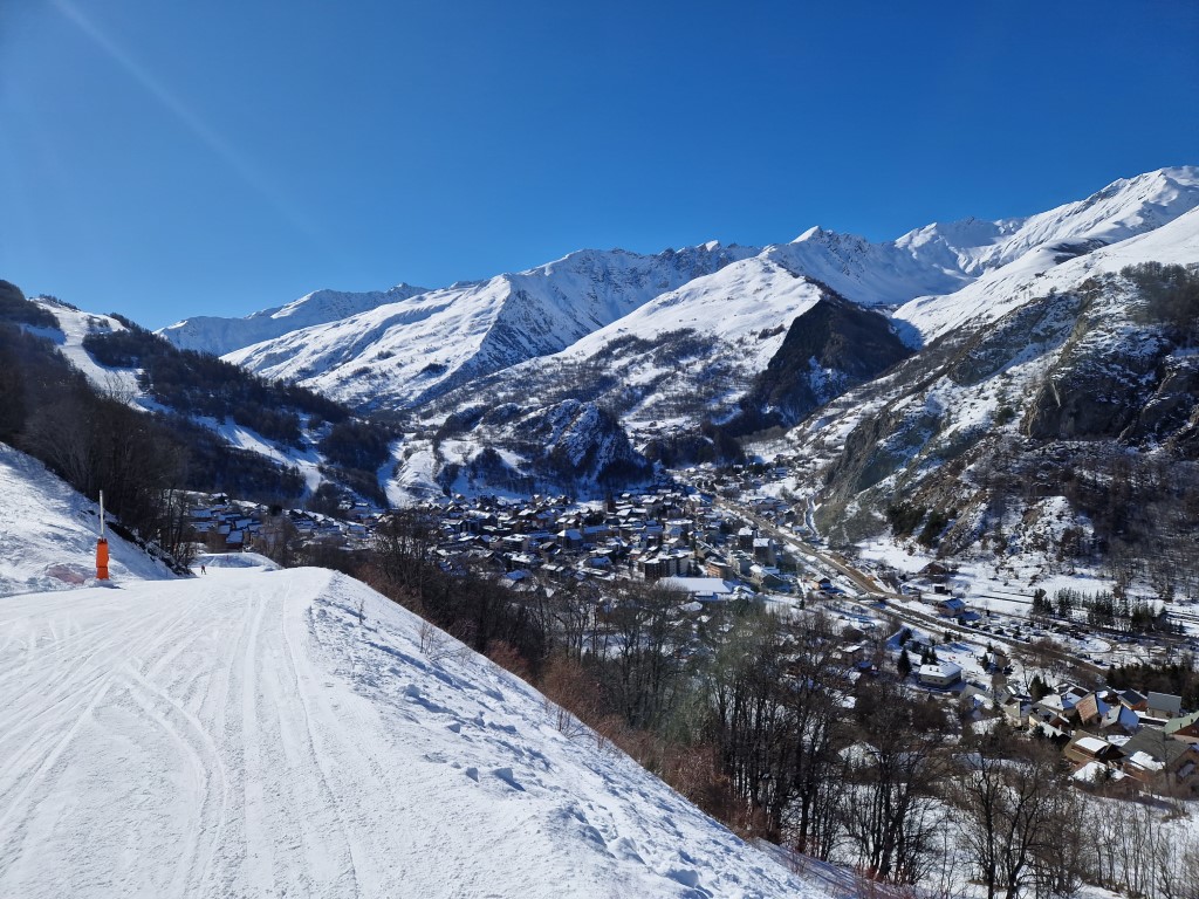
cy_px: 450
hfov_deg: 73.9
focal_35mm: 23
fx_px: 797
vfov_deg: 58.9
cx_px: 600
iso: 50
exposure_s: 1/4272
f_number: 1.8
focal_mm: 5.4
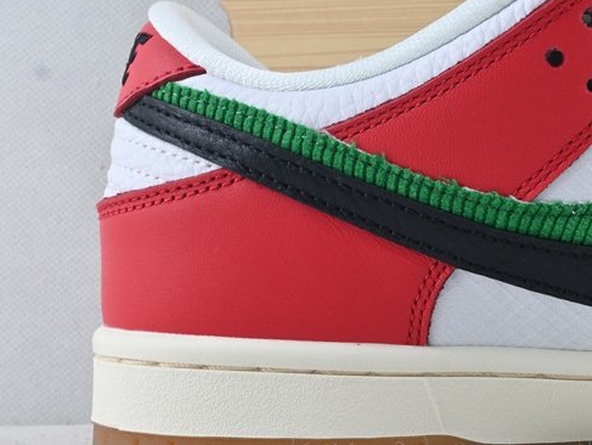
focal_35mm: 117
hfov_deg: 16.2
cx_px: 688
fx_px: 2006
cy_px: 207
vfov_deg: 12.7
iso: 100
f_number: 10
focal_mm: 33
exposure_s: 1/15
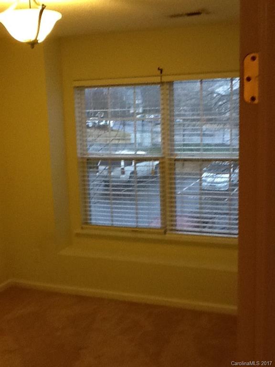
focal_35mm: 44
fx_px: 466
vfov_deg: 42.9
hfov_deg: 32.9
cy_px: 184
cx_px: 138
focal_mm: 2.03
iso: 160
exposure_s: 1/30
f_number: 2.4
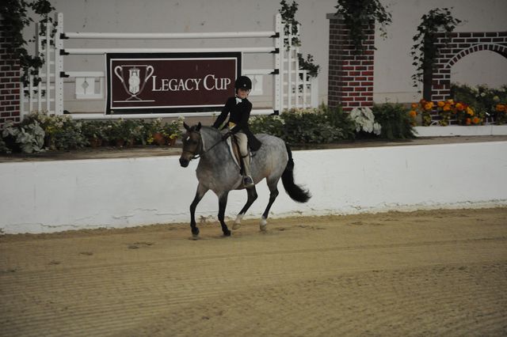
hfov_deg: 10.3
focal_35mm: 200
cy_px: 168
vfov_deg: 6.9
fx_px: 2815
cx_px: 254
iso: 6400
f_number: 2.8
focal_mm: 200
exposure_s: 1/400
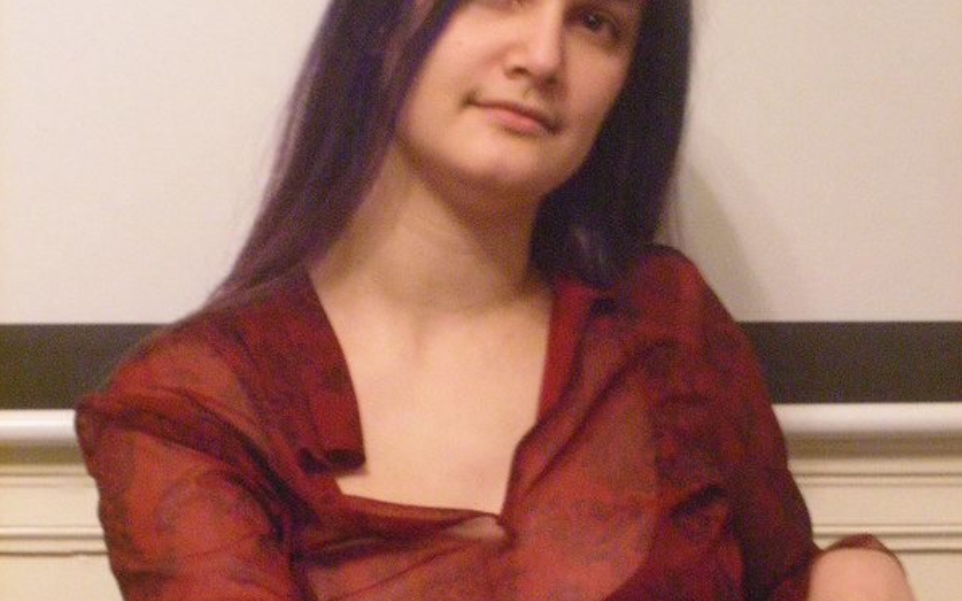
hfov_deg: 14.7
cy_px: 359
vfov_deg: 9.2
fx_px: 3723
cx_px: 480
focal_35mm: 142
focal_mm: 16.6
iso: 400
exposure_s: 1/3.9
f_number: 3.9
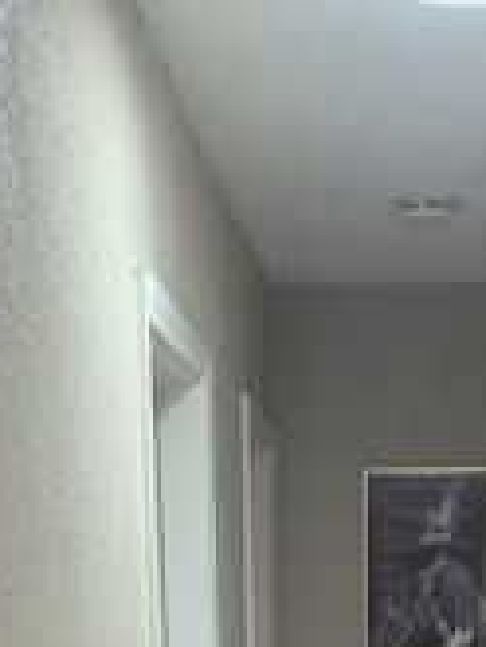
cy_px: 1192
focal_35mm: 89
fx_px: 1664
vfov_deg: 17.5
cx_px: 325
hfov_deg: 16.6
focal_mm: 5.4
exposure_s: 1/120
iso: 200
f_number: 1.8
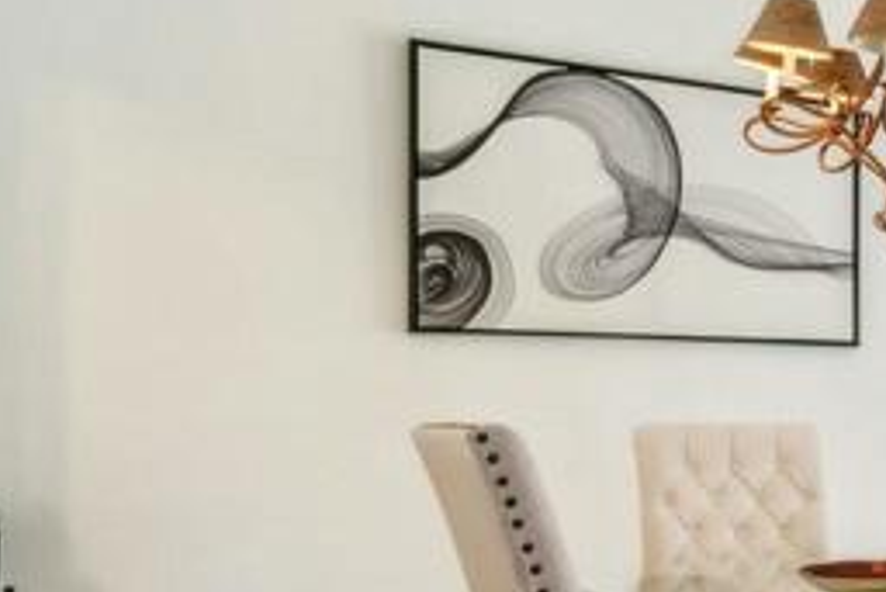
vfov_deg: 25.9
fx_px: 1280
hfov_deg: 24.2
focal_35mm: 52
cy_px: 396
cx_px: 1481
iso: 200
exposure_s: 1/30
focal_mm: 13
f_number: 8
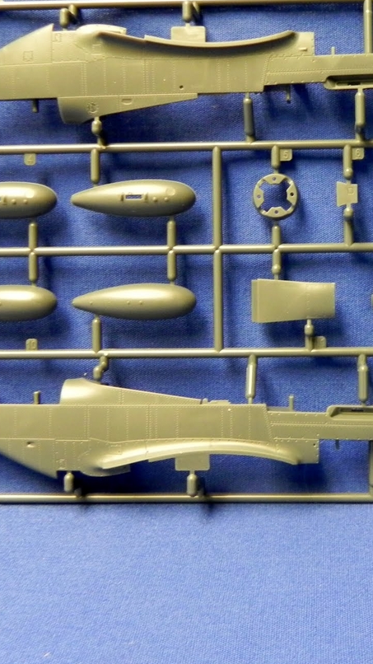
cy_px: 286
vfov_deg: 45.4
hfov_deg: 25.9
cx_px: 314
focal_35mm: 45
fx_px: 792
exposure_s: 1/16
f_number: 2.8
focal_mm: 4.6
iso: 400
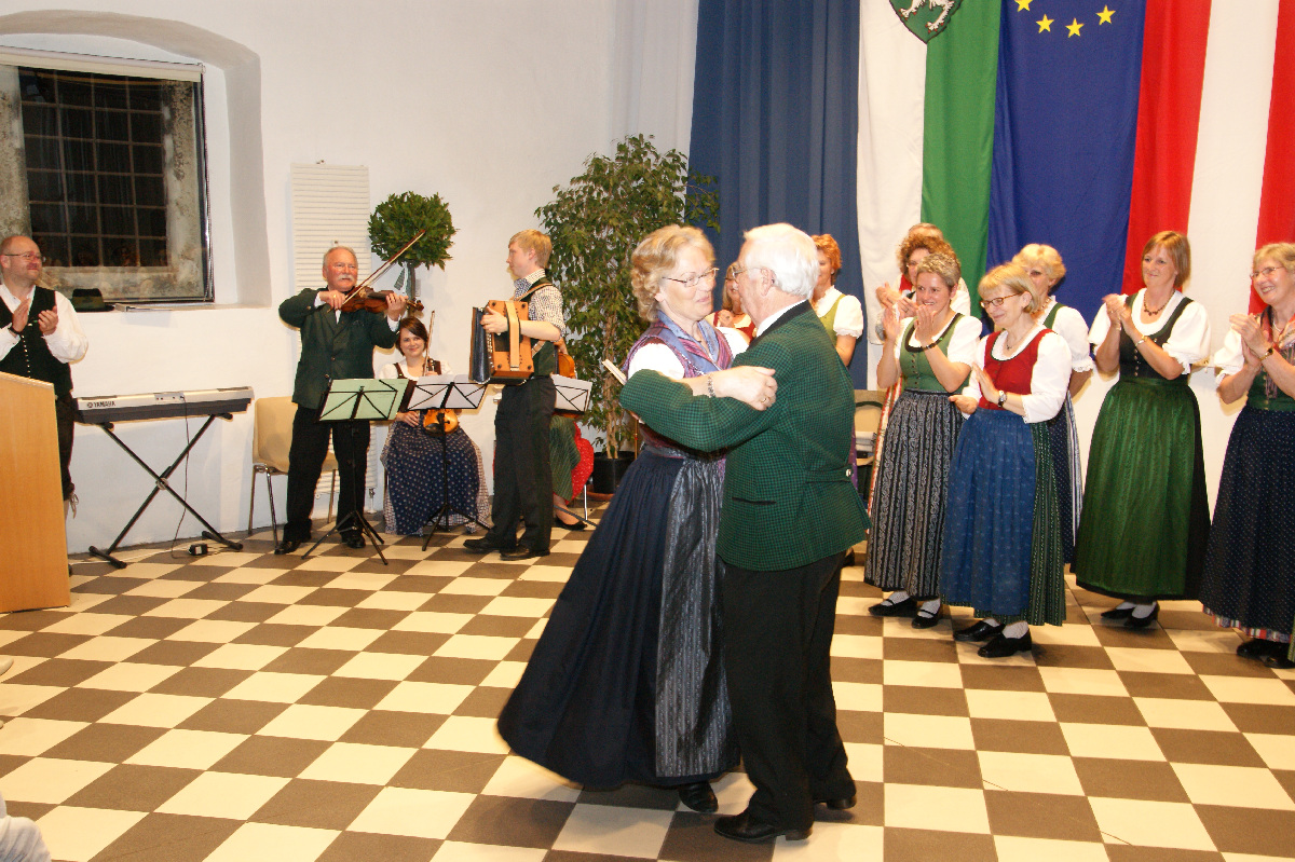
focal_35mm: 33
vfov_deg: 39.9
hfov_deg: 57.2
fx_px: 1187
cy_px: 431
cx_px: 648
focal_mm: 22
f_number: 5.6
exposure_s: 1/30
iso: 800
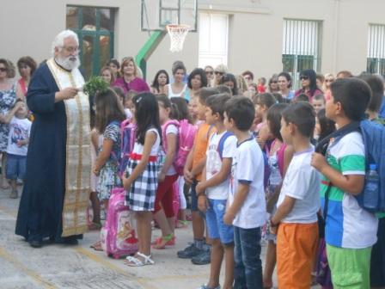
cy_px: 144
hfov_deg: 24.1
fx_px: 901
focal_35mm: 81
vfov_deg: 18.2
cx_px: 192
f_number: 6.6
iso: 400
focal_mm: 14.5
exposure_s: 1/160
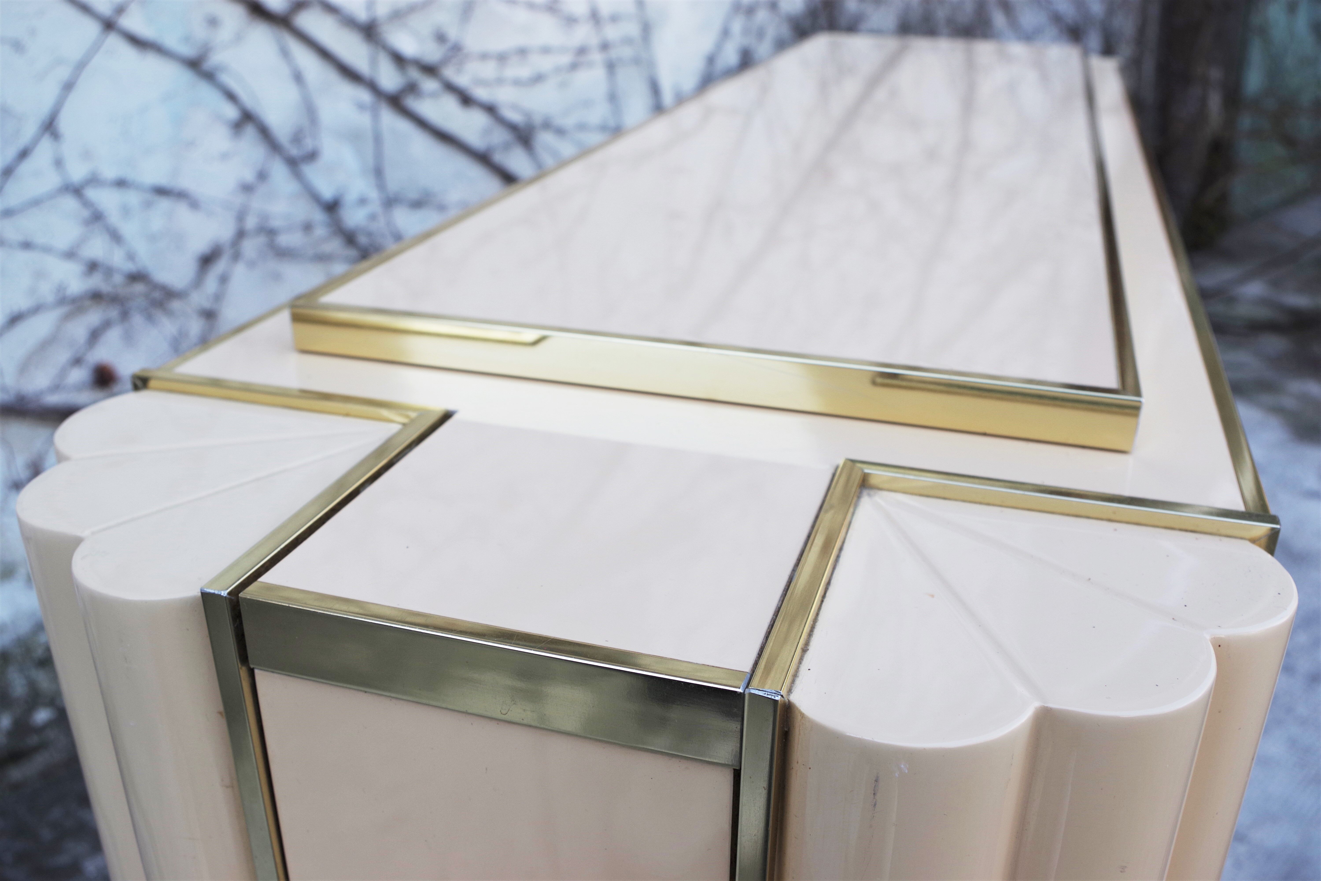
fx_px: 1248
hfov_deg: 55.8
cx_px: 660
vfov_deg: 38.9
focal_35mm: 34
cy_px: 440
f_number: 6.3
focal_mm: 23.13
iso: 100
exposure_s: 1/125
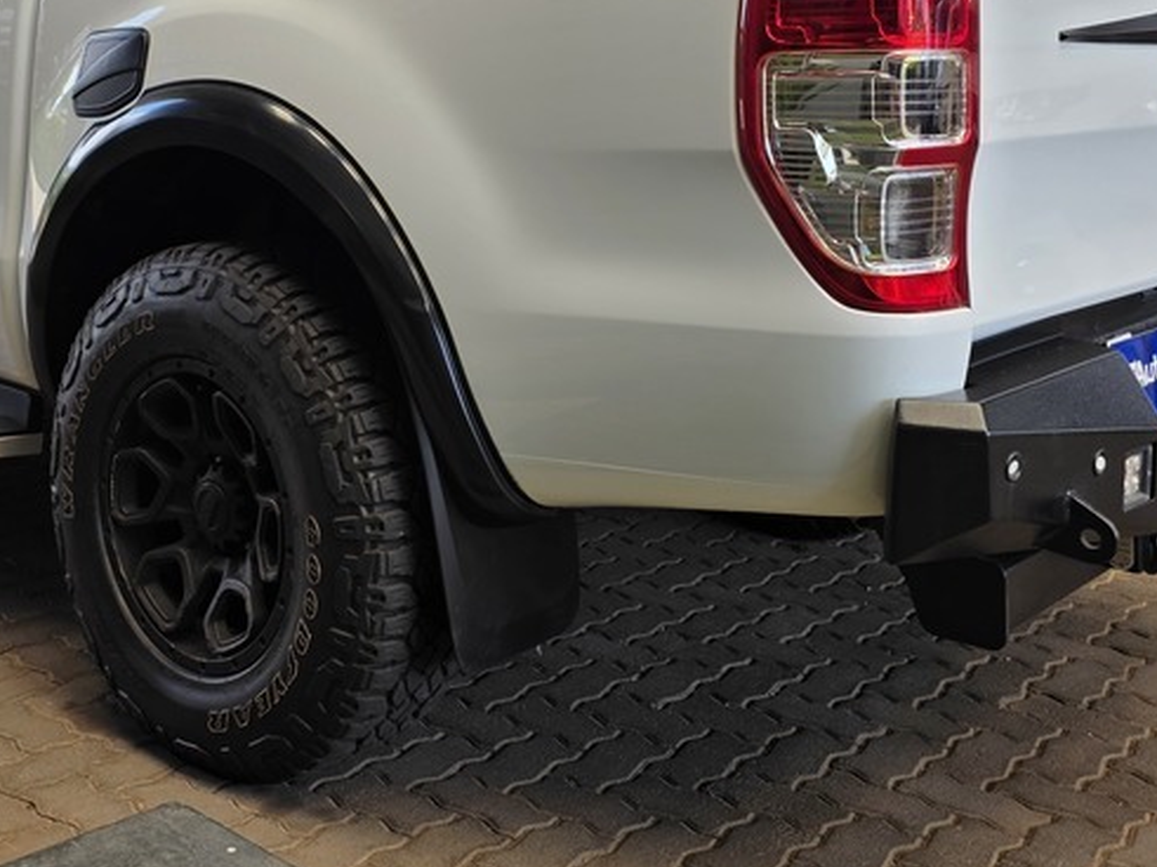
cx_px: 394
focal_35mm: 48
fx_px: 1604
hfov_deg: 39.2
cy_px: 97
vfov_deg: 29.1
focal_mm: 6.25
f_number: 1.7
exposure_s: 1/359
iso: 32
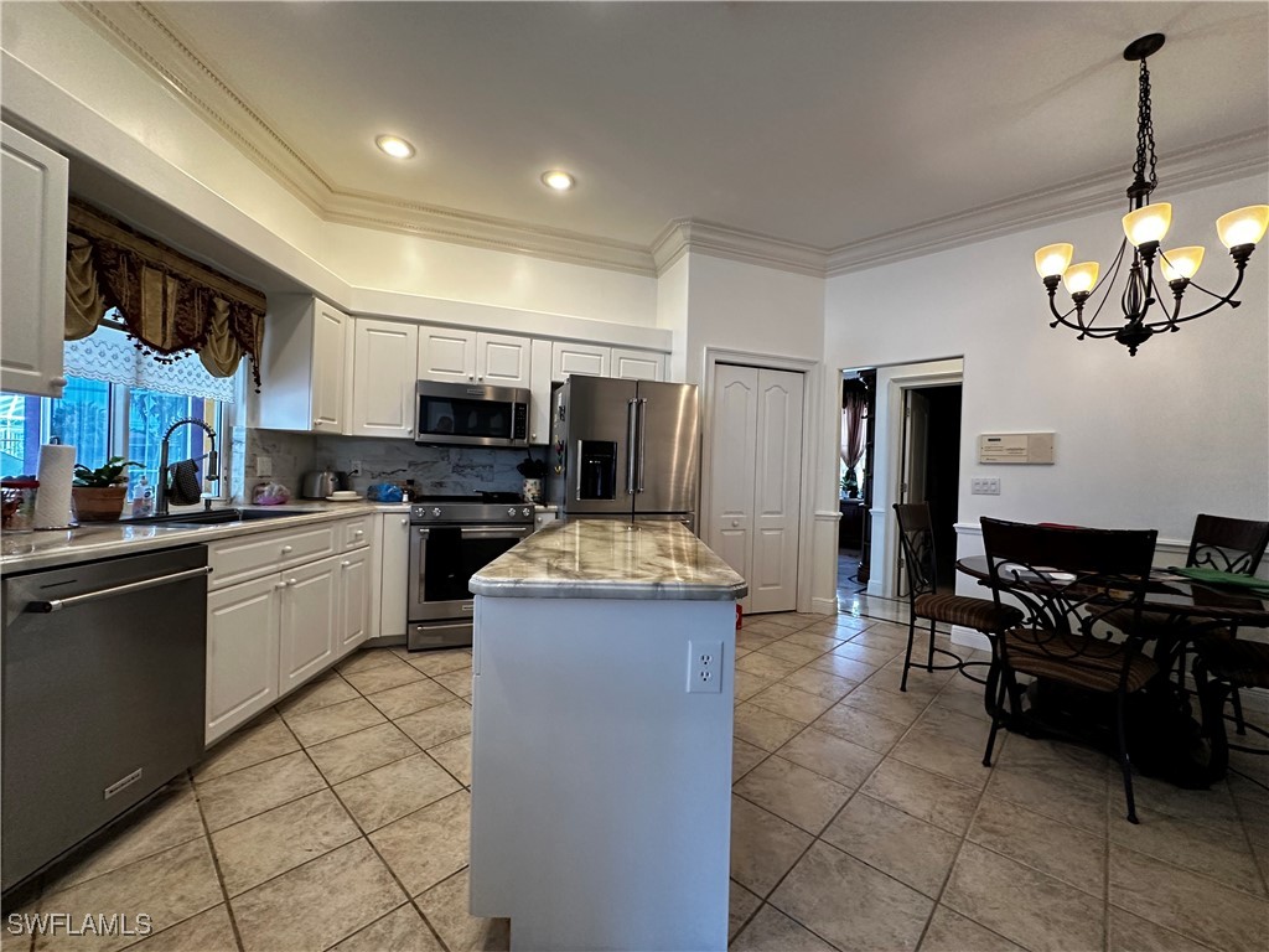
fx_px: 513
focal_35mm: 14
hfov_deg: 102.1
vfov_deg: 85.7
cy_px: 476
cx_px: 634
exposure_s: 1/120
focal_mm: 2.22
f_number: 2.2
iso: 320
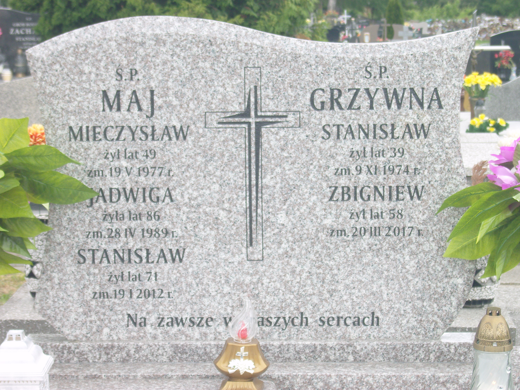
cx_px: 260
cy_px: 195
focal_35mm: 102
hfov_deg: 19.3
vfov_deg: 14.5
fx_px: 1532
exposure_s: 1/60
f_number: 5.2
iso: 125
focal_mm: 21.9
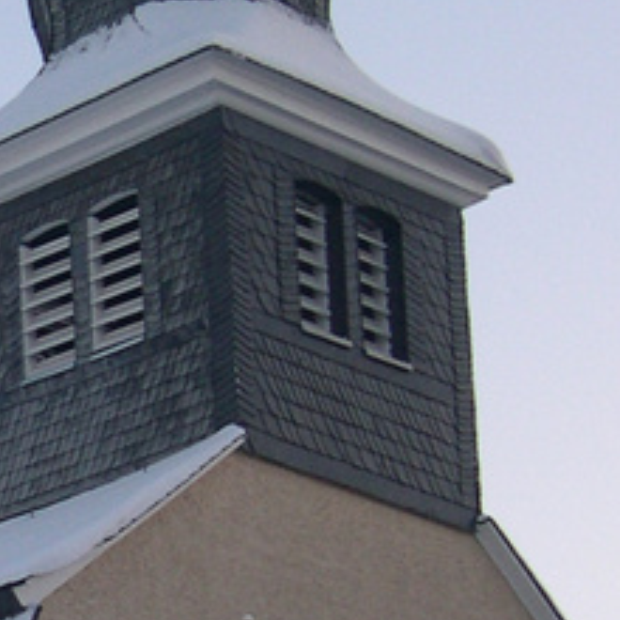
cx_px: -214
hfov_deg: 10.3
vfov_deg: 10.5
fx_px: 3344
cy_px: 581
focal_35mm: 165
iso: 100
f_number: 2.8
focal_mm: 8
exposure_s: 1/206
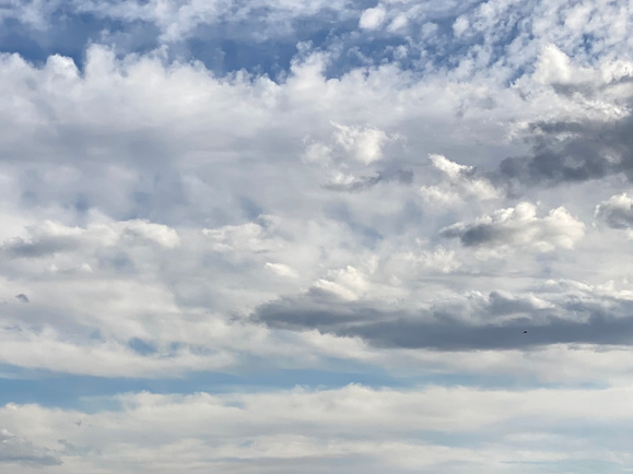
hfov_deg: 21.1
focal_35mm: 92
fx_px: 1682
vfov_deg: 16.0
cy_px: 328
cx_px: 132
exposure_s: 1/2283
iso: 20
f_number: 2
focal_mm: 6
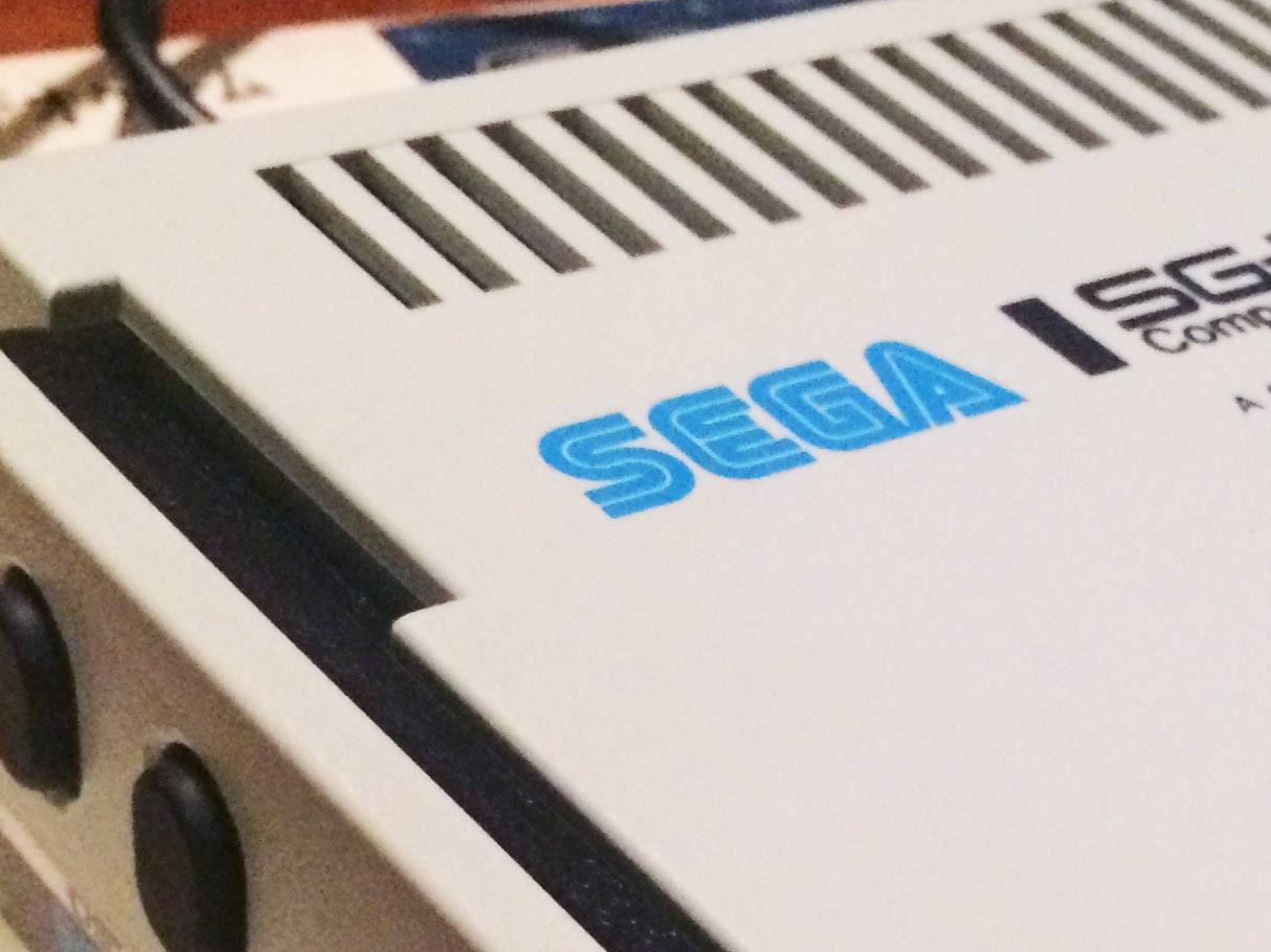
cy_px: 1133
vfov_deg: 18.0
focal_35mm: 78
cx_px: 946
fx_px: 2863
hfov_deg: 24.8
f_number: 2.2
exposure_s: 1/17
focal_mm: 4.15
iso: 400
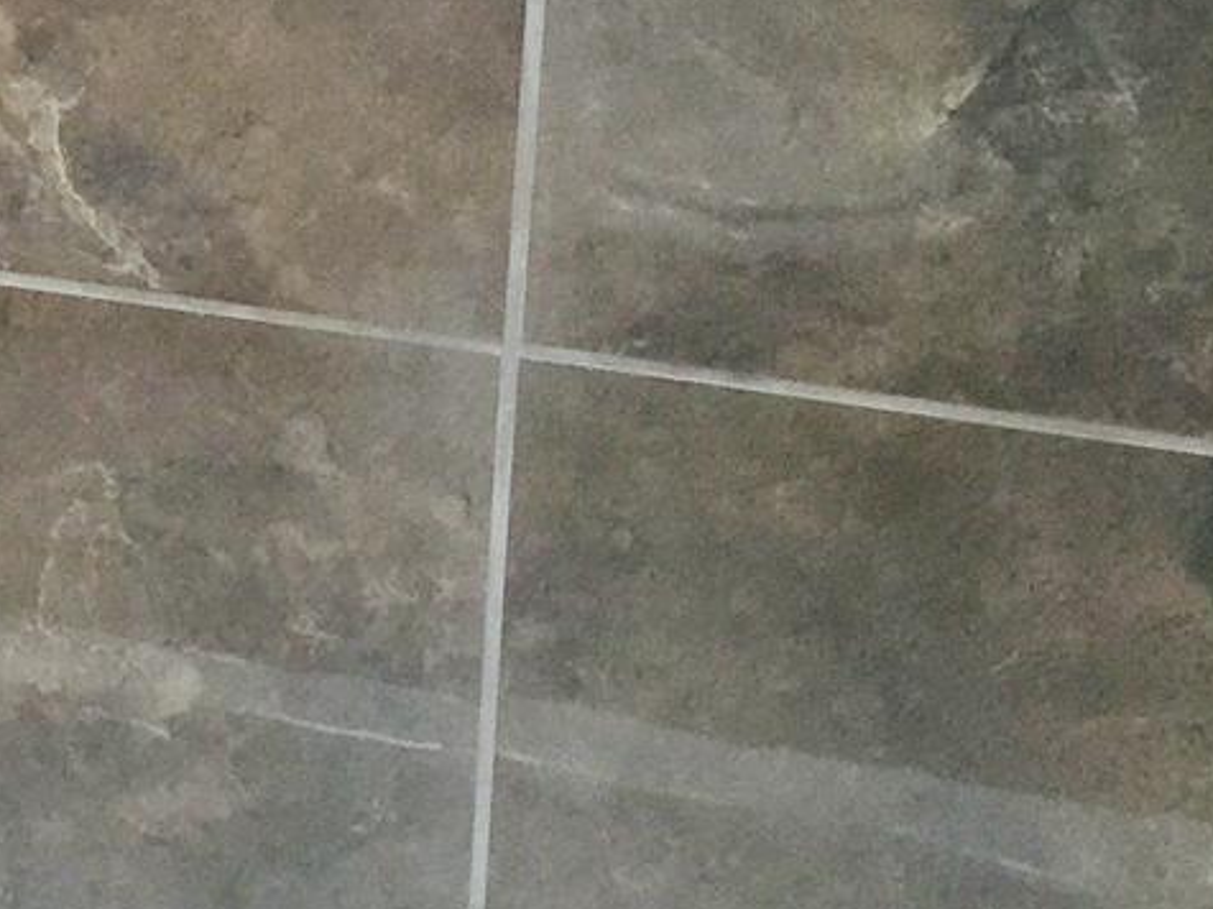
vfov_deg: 11.5
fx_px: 4379
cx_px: -838
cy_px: -342
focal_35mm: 125
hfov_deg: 14.3
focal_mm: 4.15
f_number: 2.2
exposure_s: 1/15
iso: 80
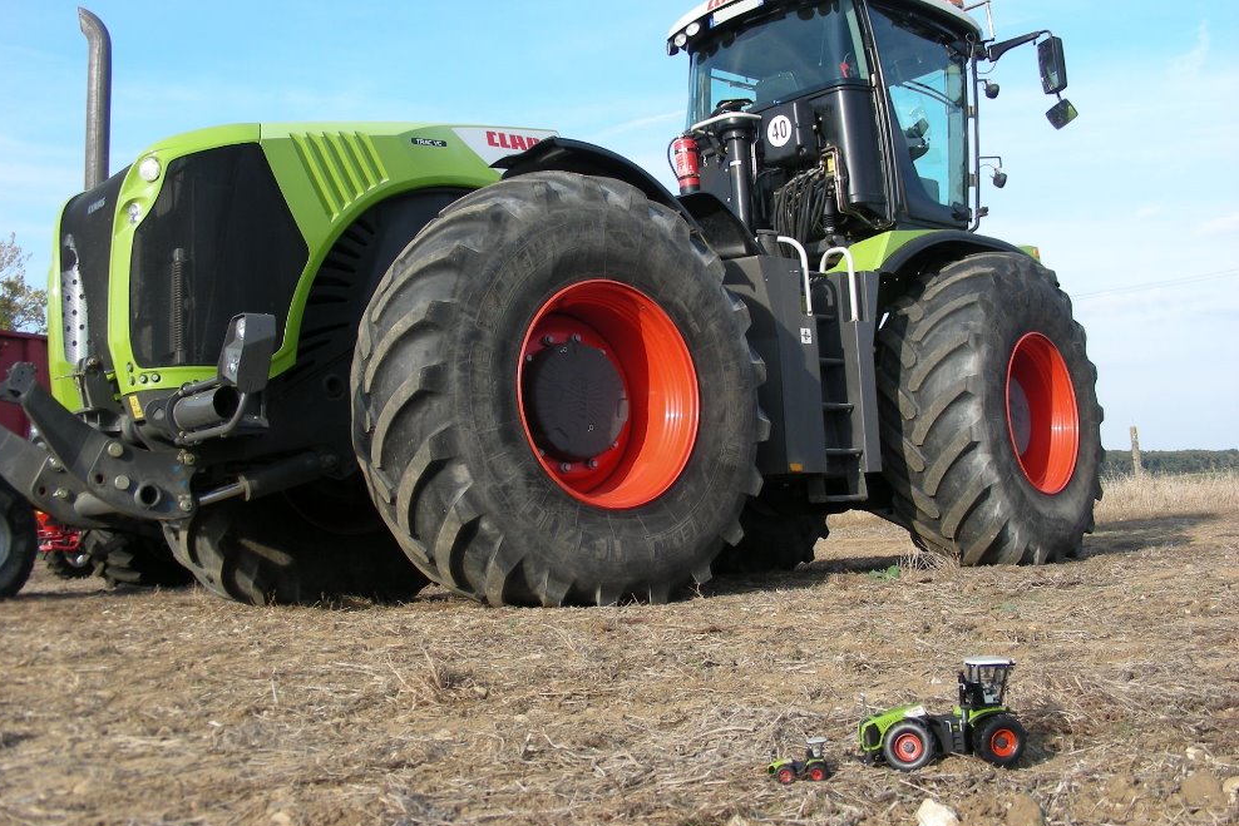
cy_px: 390
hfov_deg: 48.5
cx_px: 613
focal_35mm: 40
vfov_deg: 33.4
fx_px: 1377
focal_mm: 6.3
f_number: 4
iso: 50
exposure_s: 1/256
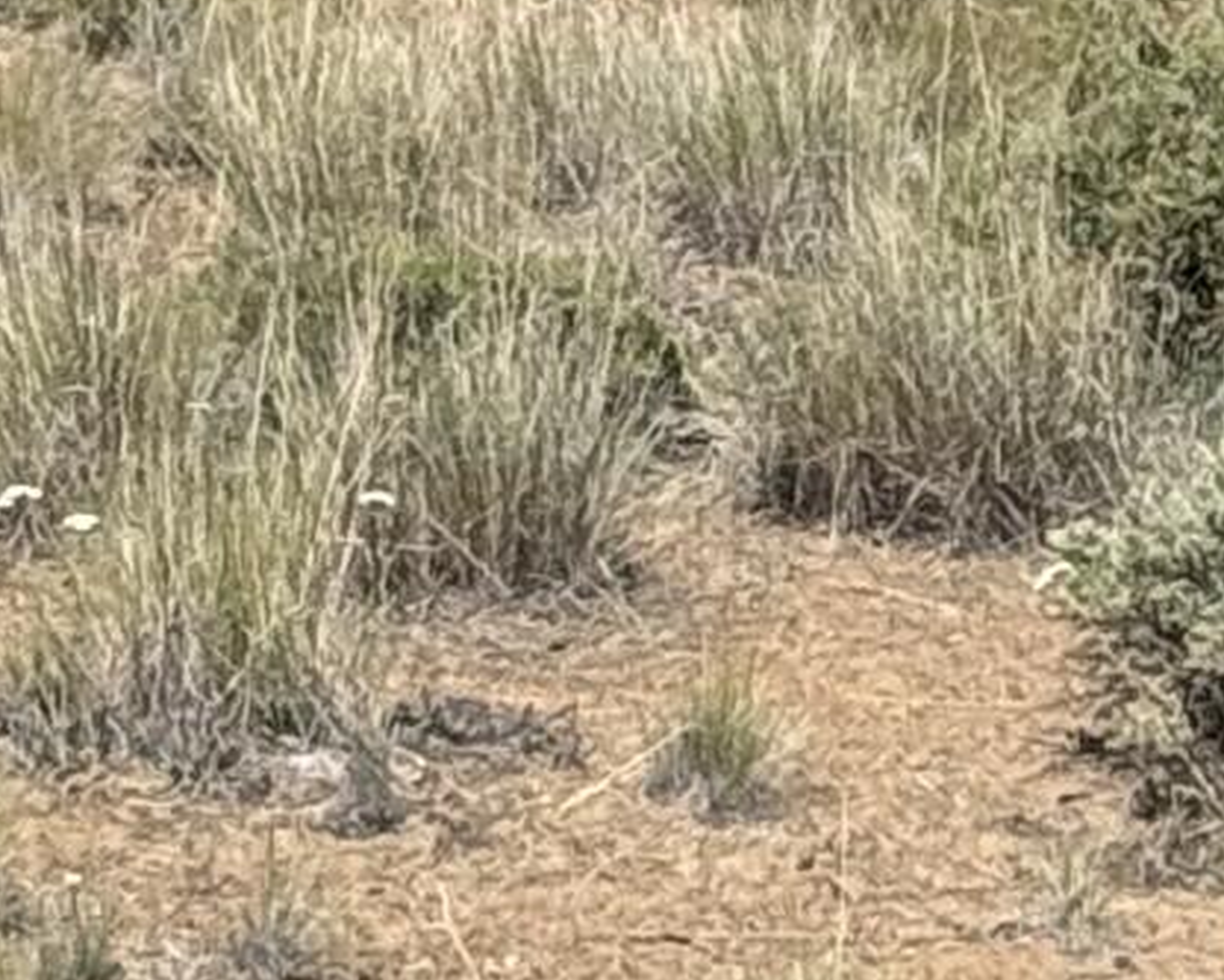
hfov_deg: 5.6
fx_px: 12247
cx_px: -924
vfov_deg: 4.4
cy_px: -1754
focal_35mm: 338
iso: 64
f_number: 1.78
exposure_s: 1/4310
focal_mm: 6.76
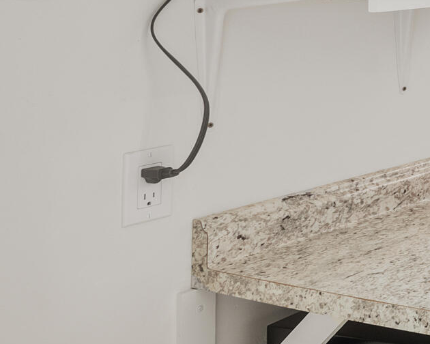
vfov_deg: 18.8
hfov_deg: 16.5
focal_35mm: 76
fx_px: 967
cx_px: 930
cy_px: -99
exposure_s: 1.3
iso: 400
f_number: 7.1
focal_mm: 17
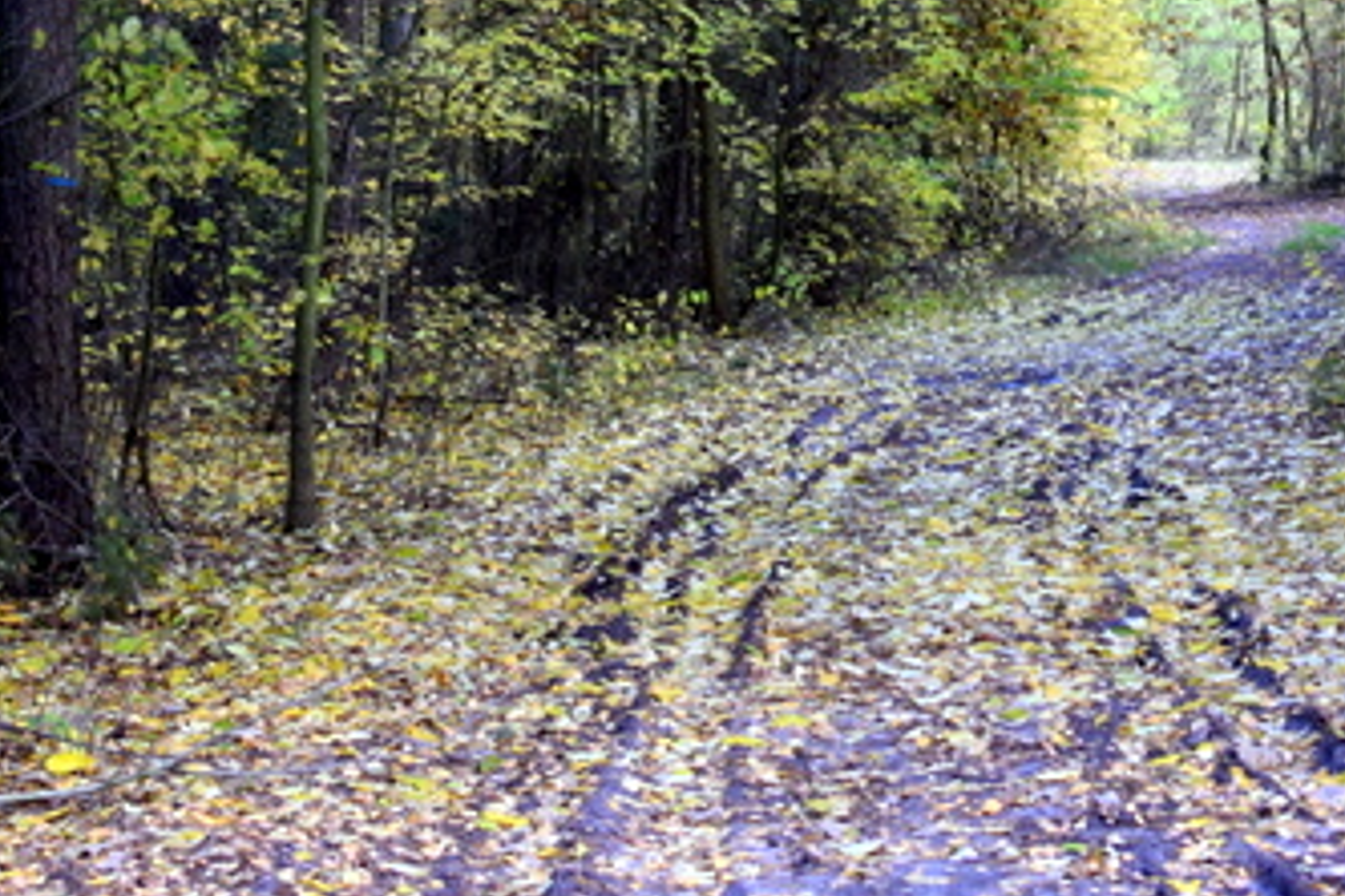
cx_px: 1159
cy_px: 117
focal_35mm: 126
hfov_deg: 16.1
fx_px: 4715
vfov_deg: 10.8
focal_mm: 35
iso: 800
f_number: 4.5
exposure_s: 1/125
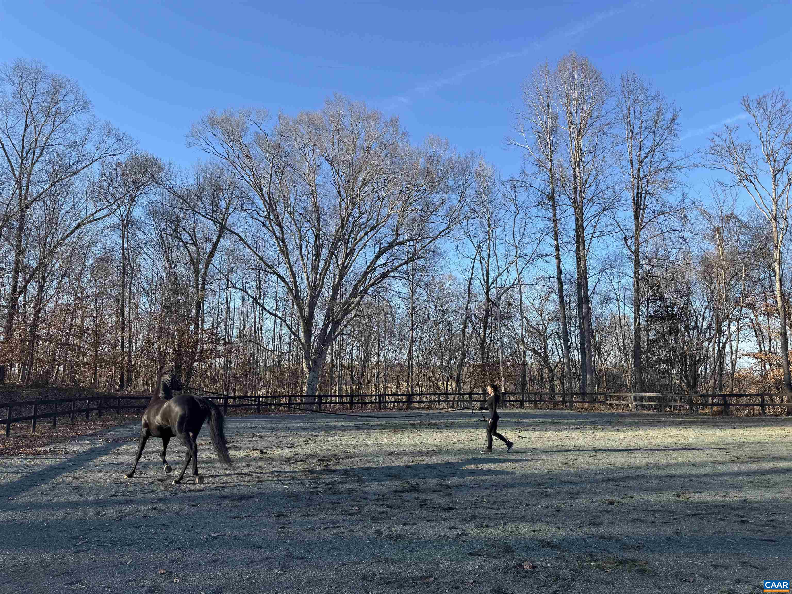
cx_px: 396
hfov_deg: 71.6
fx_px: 549
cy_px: 297
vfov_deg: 56.8
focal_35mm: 24
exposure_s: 1/1637
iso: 80
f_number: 1.78
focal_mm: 6.76
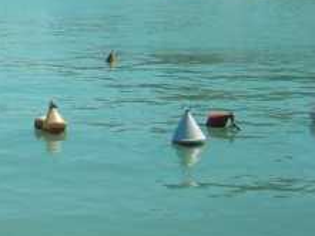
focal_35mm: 110
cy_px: -64
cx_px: -118
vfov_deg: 13.1
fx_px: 1002
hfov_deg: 16.7
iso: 100
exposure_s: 1/320
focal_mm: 6.66
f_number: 8.9
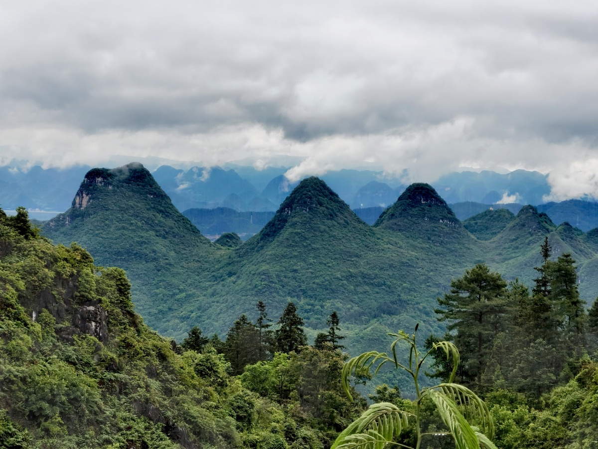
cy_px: 224
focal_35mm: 130
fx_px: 2246
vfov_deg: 11.4
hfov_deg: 15.2
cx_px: 299
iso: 50
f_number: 2.4
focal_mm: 7.48
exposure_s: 1/313
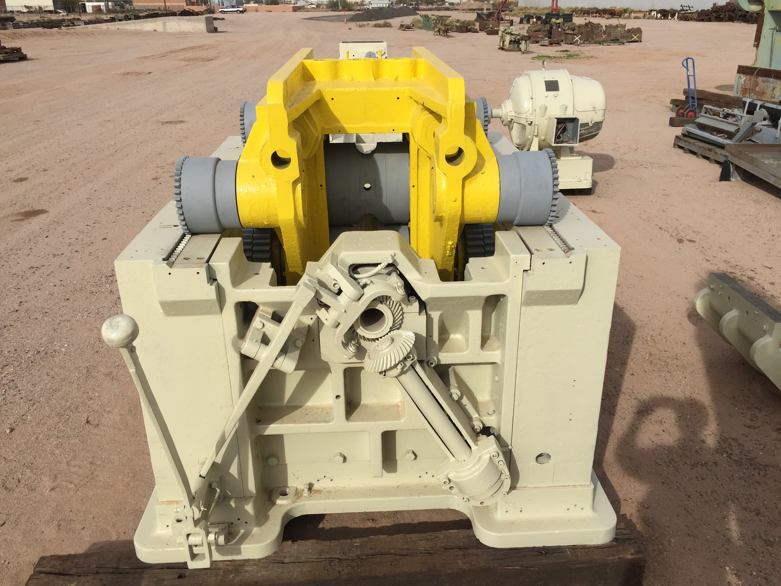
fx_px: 654
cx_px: 390
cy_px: 293
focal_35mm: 29
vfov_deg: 48.2
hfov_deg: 61.7
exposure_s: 1/2825
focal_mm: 4.15
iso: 32
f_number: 2.2
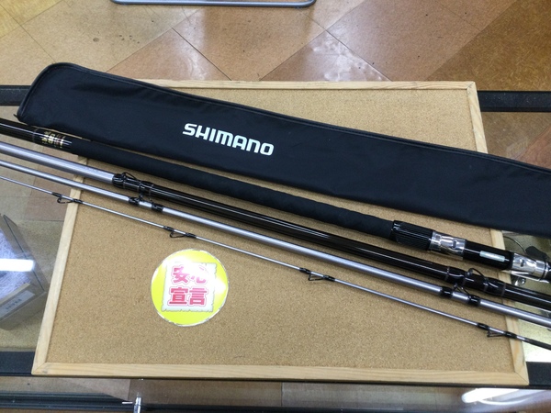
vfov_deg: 45.4
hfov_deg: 58.4
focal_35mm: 31
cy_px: 206
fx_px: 493
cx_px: 276
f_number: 2.4
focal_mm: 3.3
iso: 50
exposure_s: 1/30
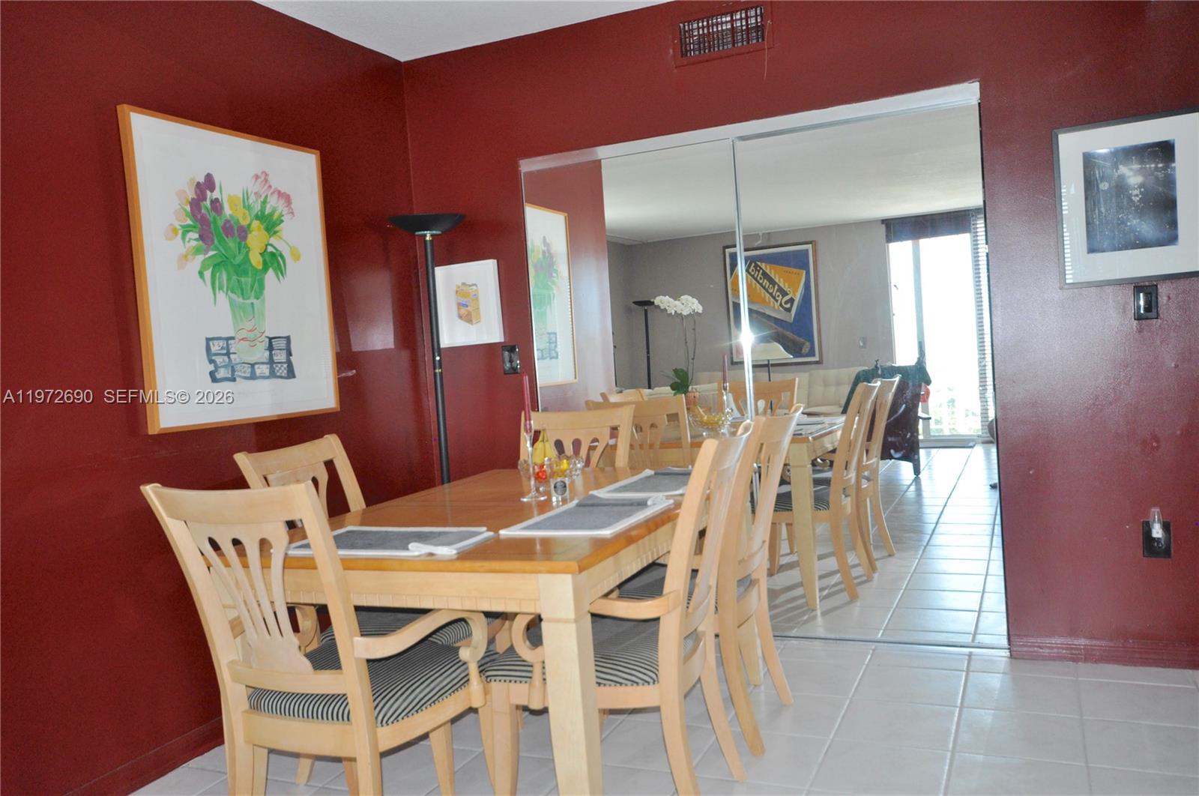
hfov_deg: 62.0
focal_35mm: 30
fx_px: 998
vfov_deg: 43.5
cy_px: 398
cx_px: 600
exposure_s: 1/125
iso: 720
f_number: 5.6
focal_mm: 20
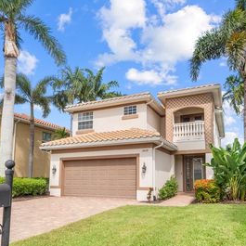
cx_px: 120
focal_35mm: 24
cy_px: 109
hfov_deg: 65.0
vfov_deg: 64.8
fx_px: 193
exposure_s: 1/640
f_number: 13
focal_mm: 10
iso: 1250
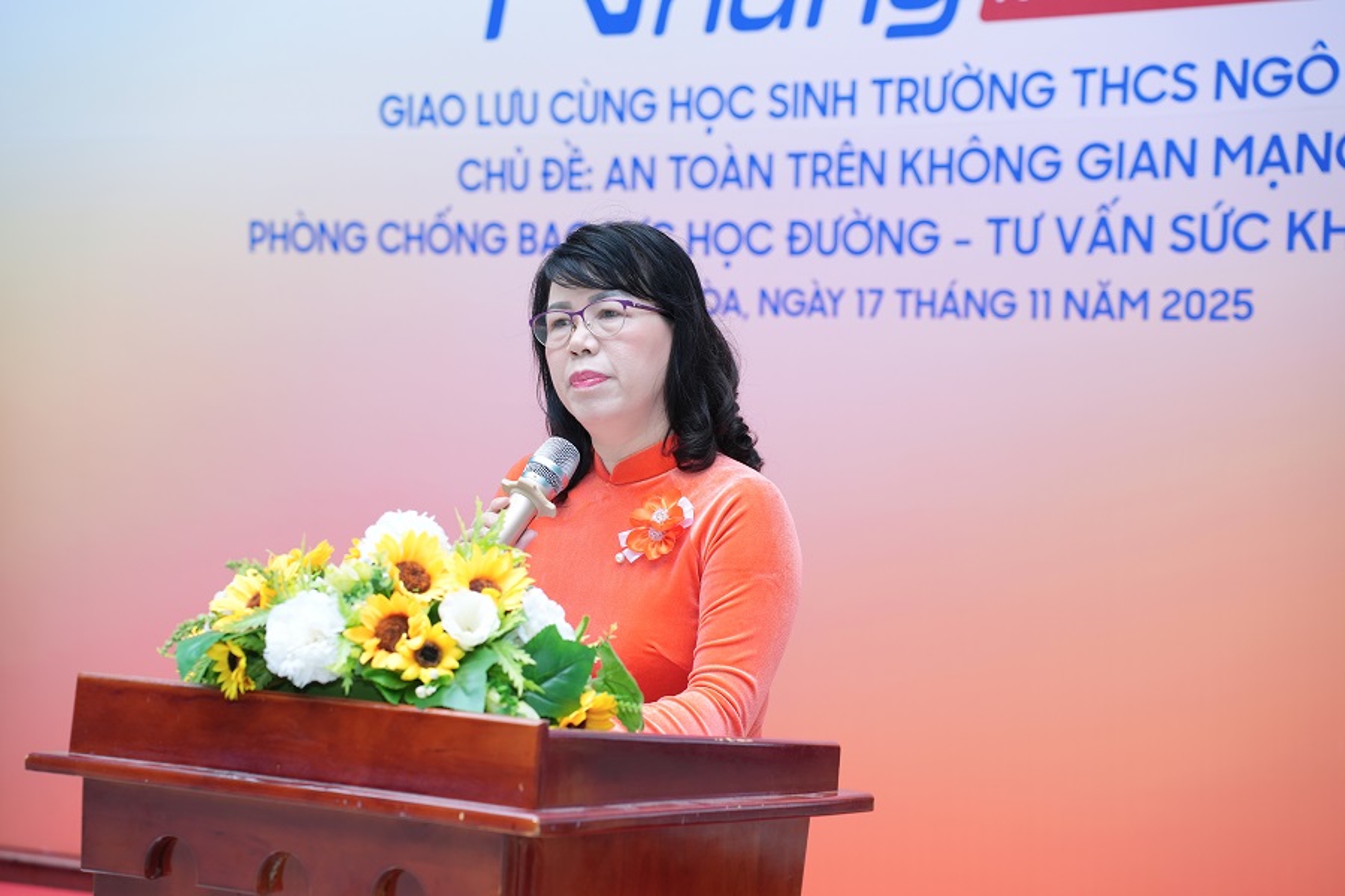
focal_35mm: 75
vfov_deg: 18.2
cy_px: 448
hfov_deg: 27.0
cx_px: 672
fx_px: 2802
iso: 640
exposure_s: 1/200
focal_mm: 75
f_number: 4
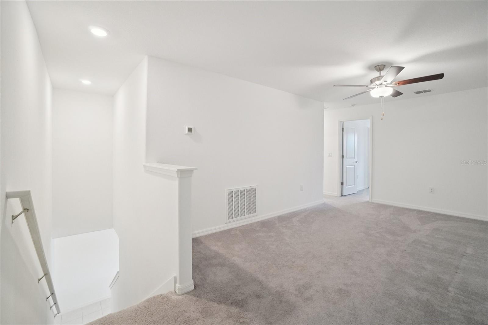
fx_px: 203
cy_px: 162
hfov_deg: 100.4
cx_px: 244
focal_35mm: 15
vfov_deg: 77.3
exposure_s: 1/30
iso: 1000
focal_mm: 10
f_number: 8
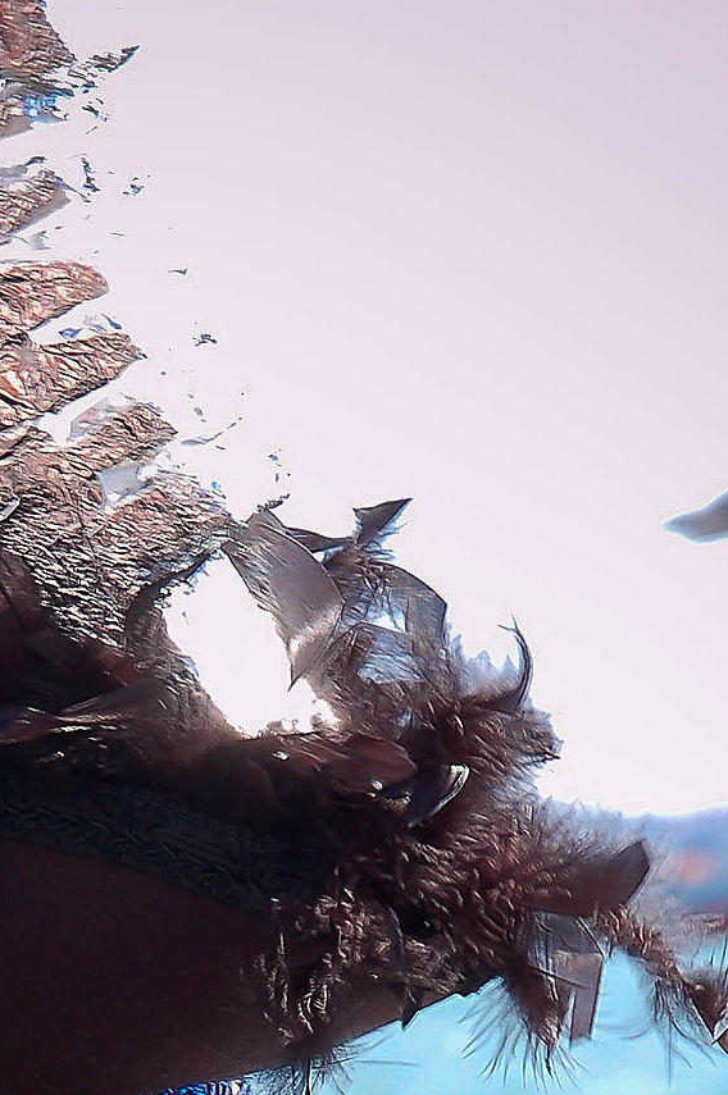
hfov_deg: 4.1
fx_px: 10246
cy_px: 1345
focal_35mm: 337
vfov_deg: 6.1
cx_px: -19
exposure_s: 1/160
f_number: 8
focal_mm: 80
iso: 200
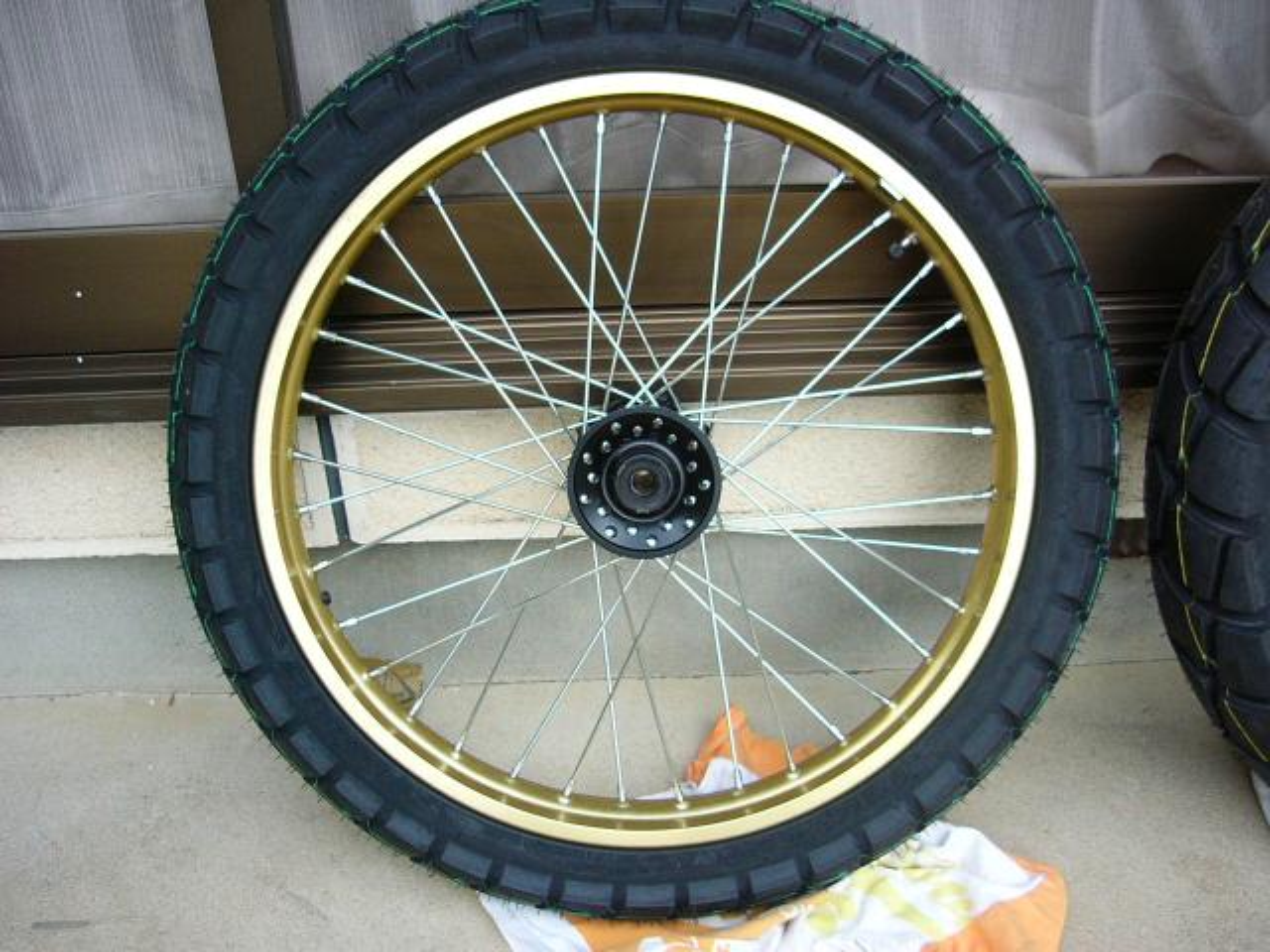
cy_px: 476
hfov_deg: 52.6
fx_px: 1284
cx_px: 635
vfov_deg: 40.7
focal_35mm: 35
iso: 100
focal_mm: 5.8
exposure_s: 1/60
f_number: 2.8
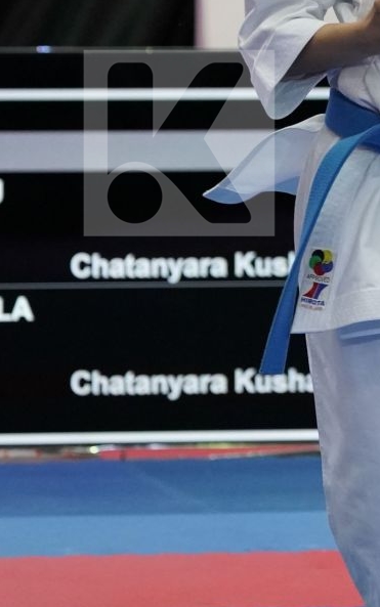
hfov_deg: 2.4
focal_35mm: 541
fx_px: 8958
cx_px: 526
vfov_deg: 3.9
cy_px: 143
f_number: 5.6
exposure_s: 1/400
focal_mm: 175
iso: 5000
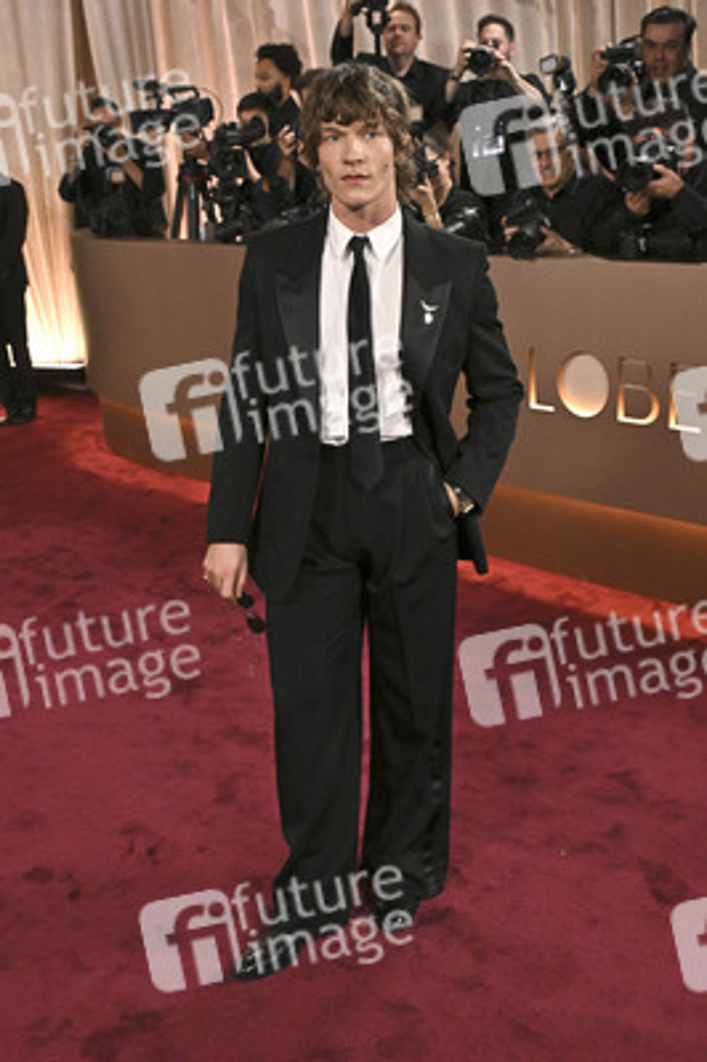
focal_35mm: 39
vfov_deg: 49.6
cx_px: 354
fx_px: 1151
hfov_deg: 34.2
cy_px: 531
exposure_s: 1/320
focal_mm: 39
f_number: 5.6
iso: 2500
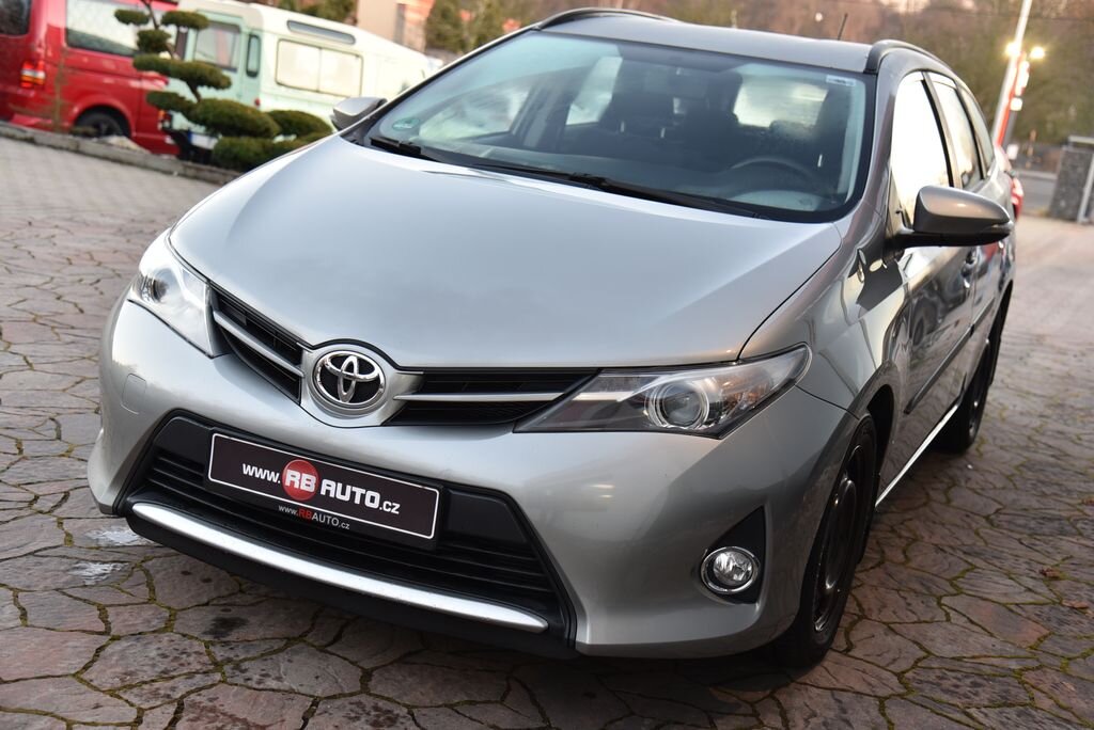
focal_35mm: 50
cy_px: 365
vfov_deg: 27.0
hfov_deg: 39.6
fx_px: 1520
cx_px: 547
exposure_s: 1/80
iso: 500
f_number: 4.5
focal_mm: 50
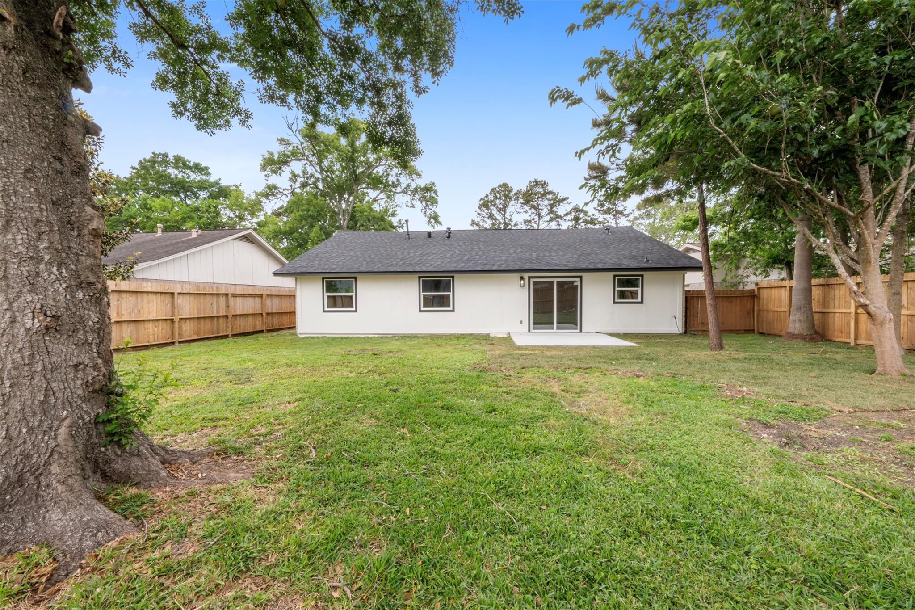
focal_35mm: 14
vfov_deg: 81.2
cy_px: 305
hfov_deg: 104.3
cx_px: 458
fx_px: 356
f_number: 9
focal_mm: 14
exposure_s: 1/20
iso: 800
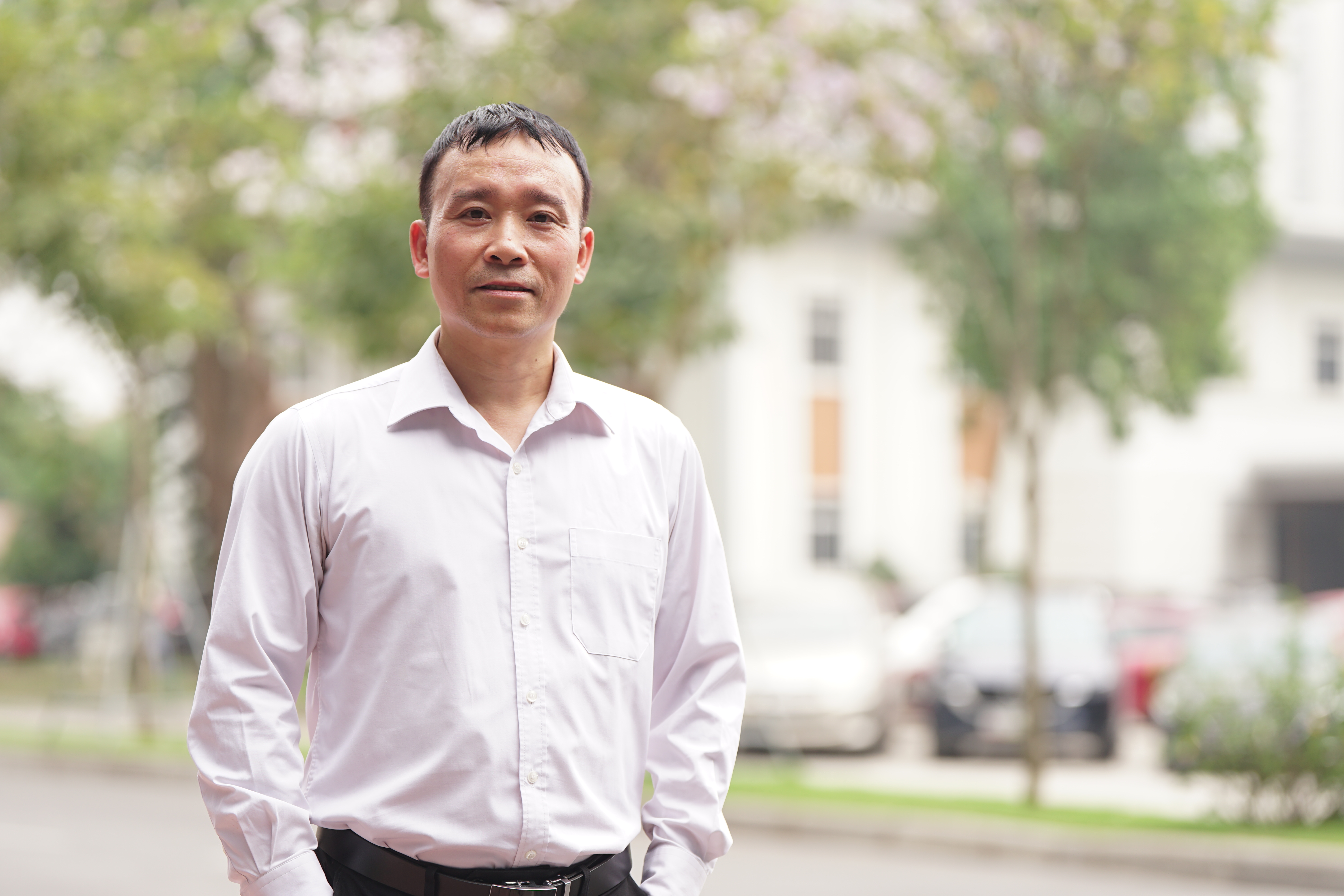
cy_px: 448
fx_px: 4144
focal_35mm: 111
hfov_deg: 18.4
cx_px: 672
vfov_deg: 12.3
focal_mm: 111
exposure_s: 1/320
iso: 160
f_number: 2.8
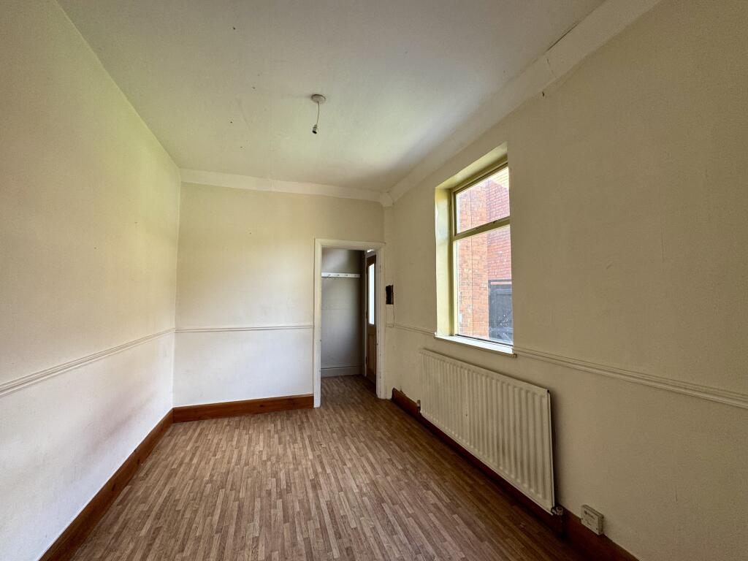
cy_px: 280
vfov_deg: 85.7
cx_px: 374
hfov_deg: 102.1
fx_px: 303
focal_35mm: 14
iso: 125
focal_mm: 2.22
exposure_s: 1/99
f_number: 2.2
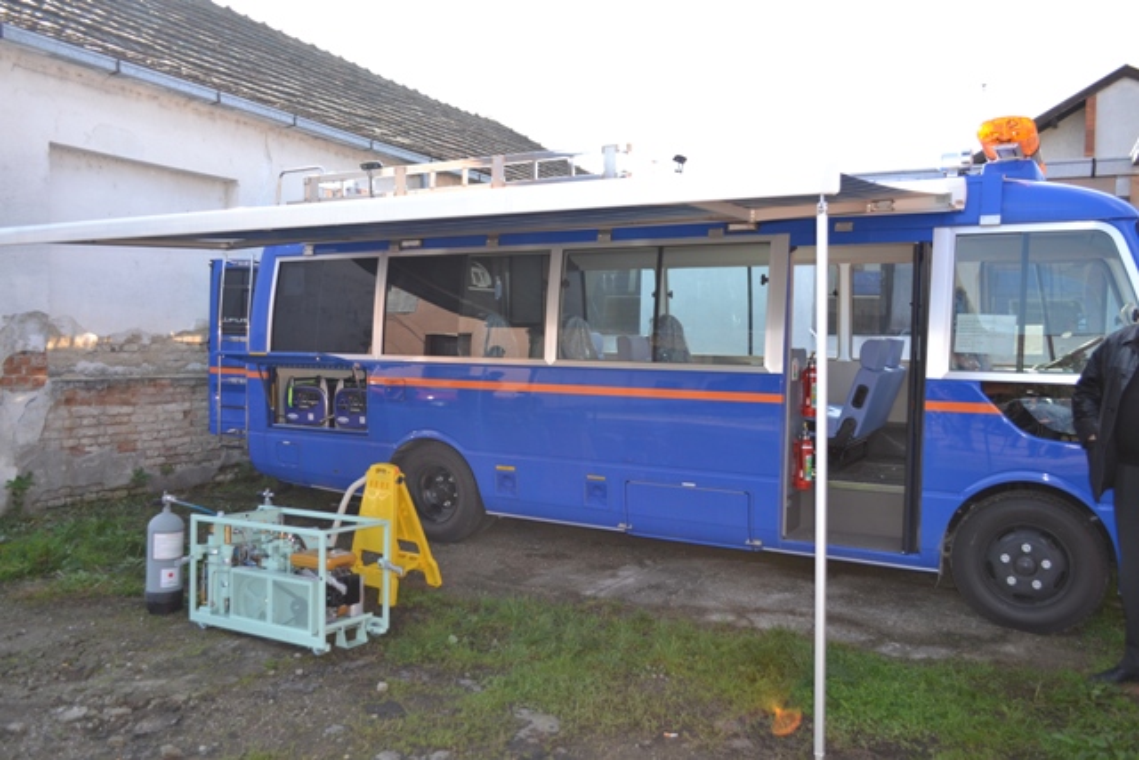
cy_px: 380
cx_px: 570
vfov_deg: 48.0
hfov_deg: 67.4
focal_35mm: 27
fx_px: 854
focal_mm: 18
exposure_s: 1/160
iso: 100
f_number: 4
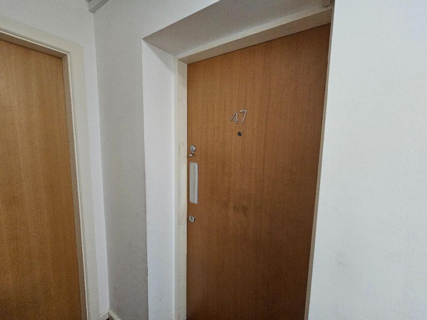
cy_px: 160
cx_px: 214
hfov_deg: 106.2
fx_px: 160
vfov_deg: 89.9
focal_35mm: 13
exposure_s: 1/33
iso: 500
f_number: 2.2
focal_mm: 2.2
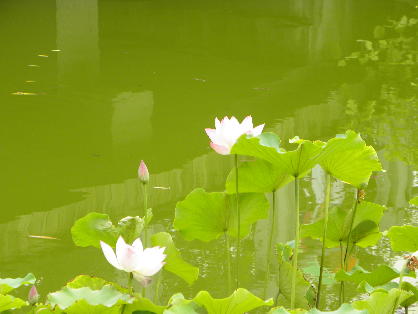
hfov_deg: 12.2
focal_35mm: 162
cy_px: 157
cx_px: 209
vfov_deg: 9.2
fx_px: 1956
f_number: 4.5
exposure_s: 1/168
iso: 64
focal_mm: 28.8
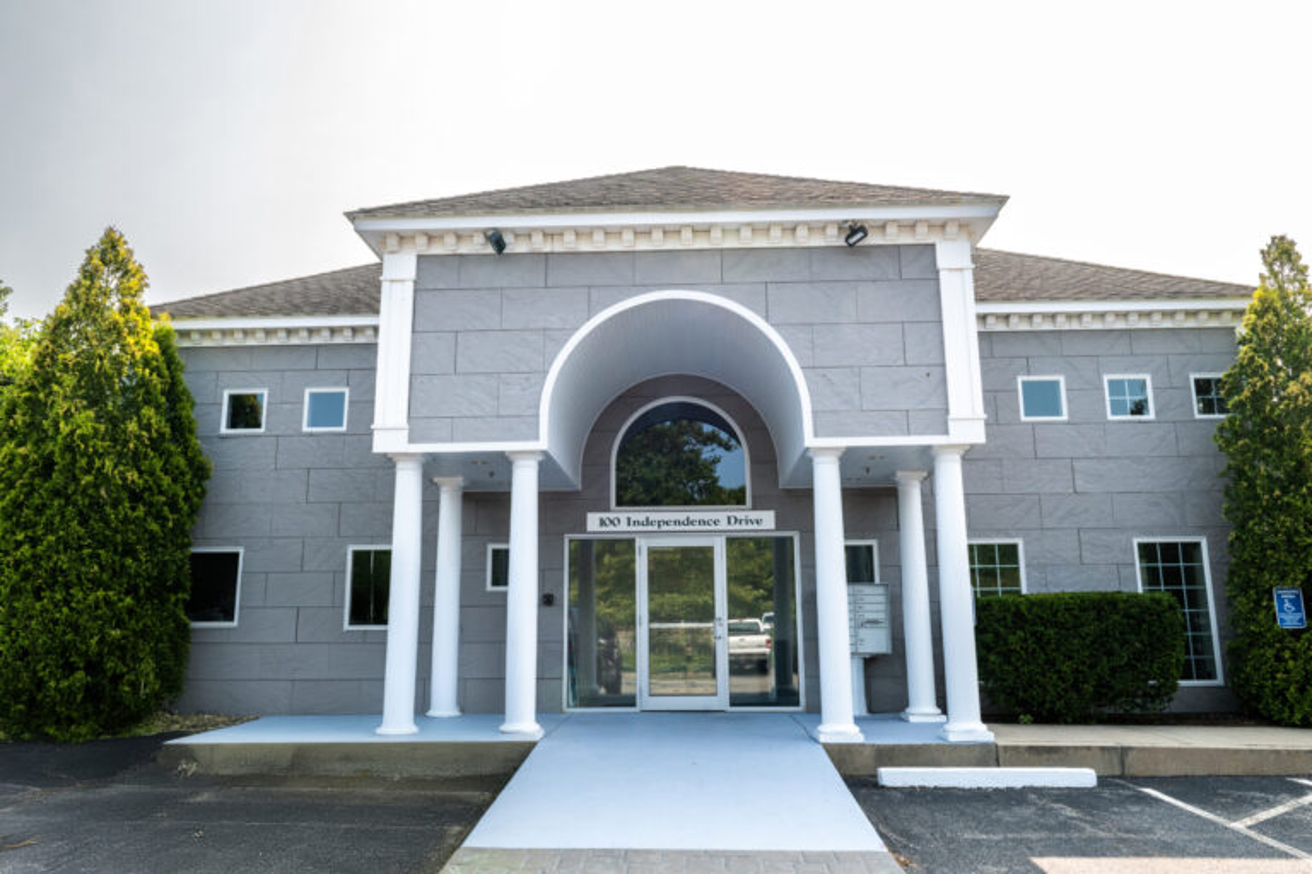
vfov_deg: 49.6
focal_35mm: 26
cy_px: 437
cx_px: 656
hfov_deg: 69.4
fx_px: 947
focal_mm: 26
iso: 320
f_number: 10
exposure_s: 1/250
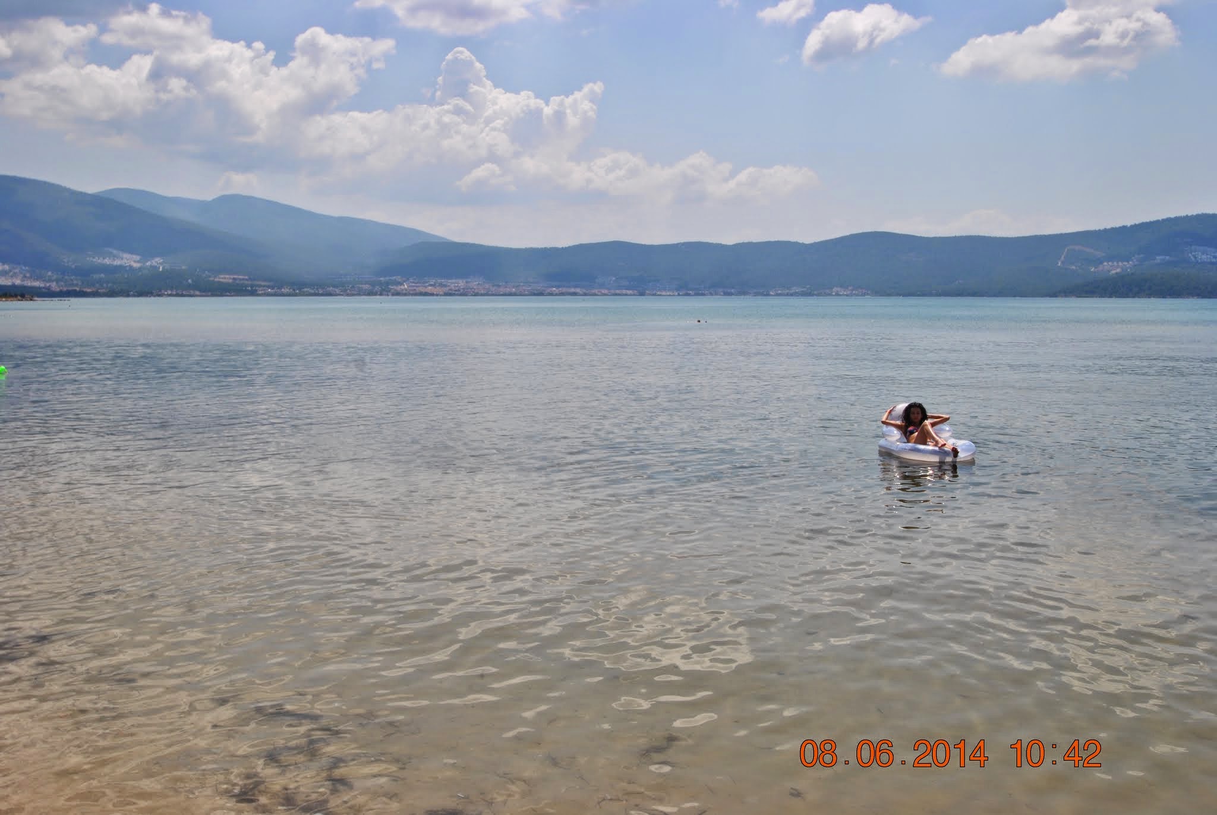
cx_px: 608
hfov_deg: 53.1
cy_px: 408
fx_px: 1218
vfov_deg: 37.0
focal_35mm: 36
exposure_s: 1/320
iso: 100
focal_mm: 24
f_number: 9
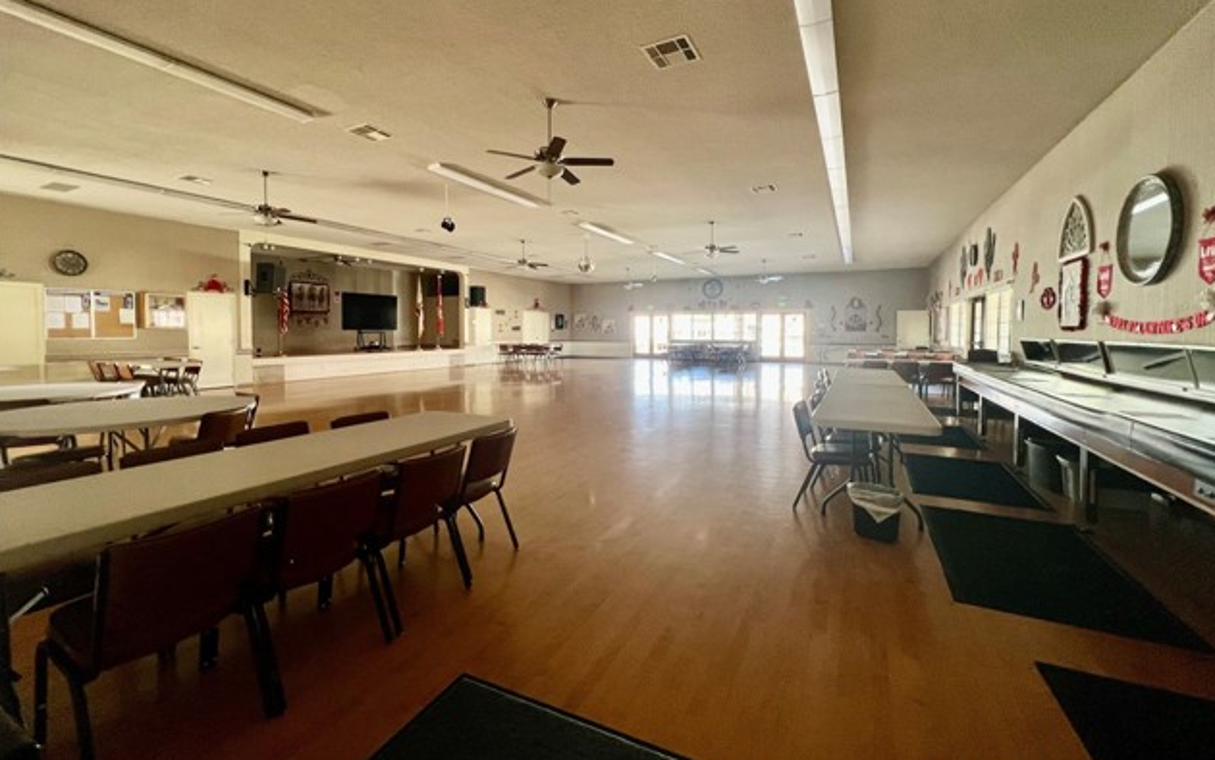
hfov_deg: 105.3
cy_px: 349
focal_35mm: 14
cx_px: 611
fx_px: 464
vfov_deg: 78.5
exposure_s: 1/60
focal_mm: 1.57
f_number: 1.8
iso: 160
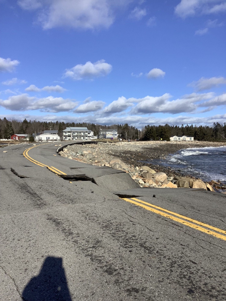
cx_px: 113
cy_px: 150
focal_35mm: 31
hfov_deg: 45.4
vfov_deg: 58.4
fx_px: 270
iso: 25
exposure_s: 1/2092
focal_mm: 3.3
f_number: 2.4
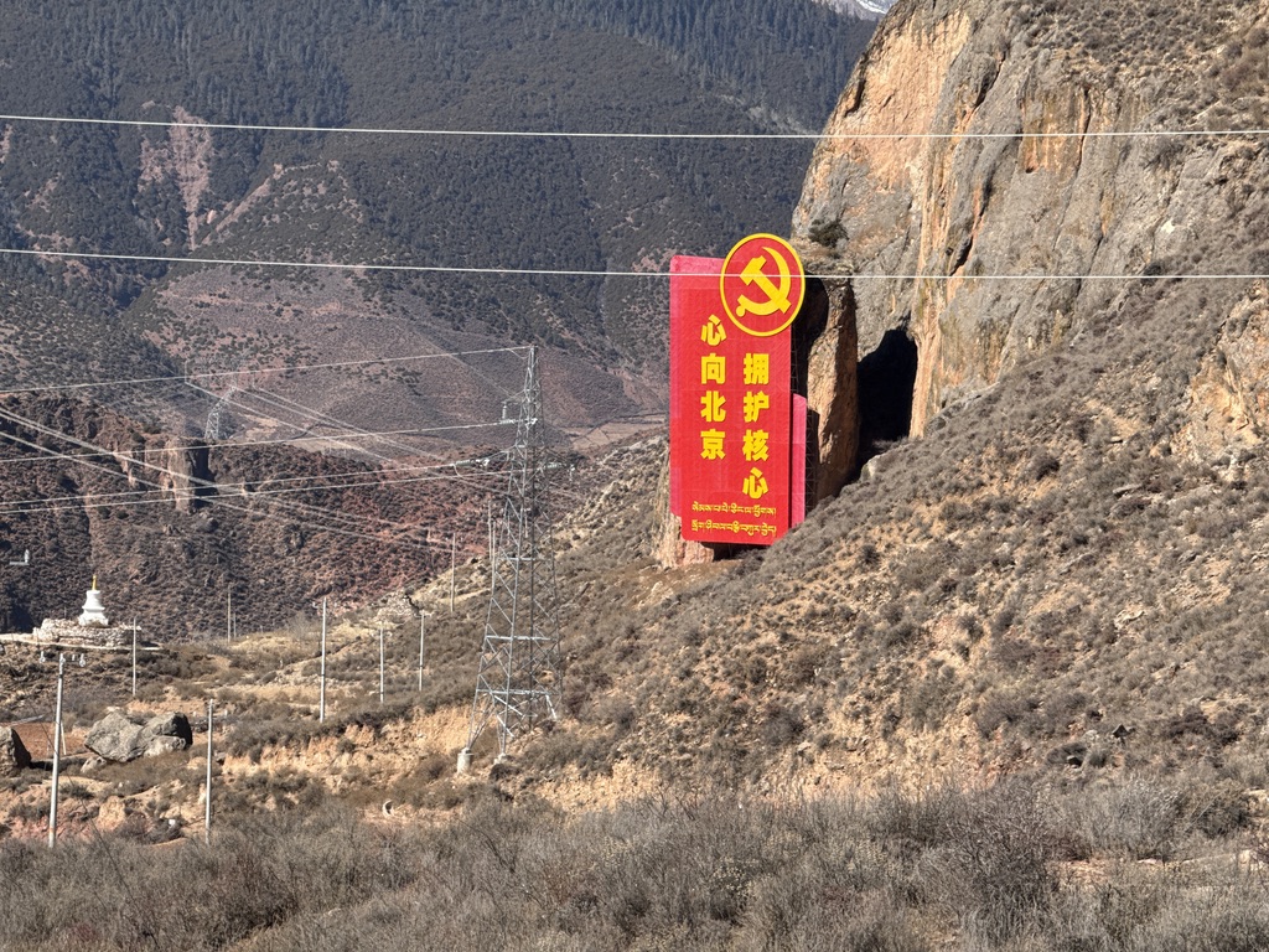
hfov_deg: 16.4
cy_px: 476
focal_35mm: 120
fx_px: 4399
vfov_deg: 12.3
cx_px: 634
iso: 50
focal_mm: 15.66
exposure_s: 1/1048
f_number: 2.8
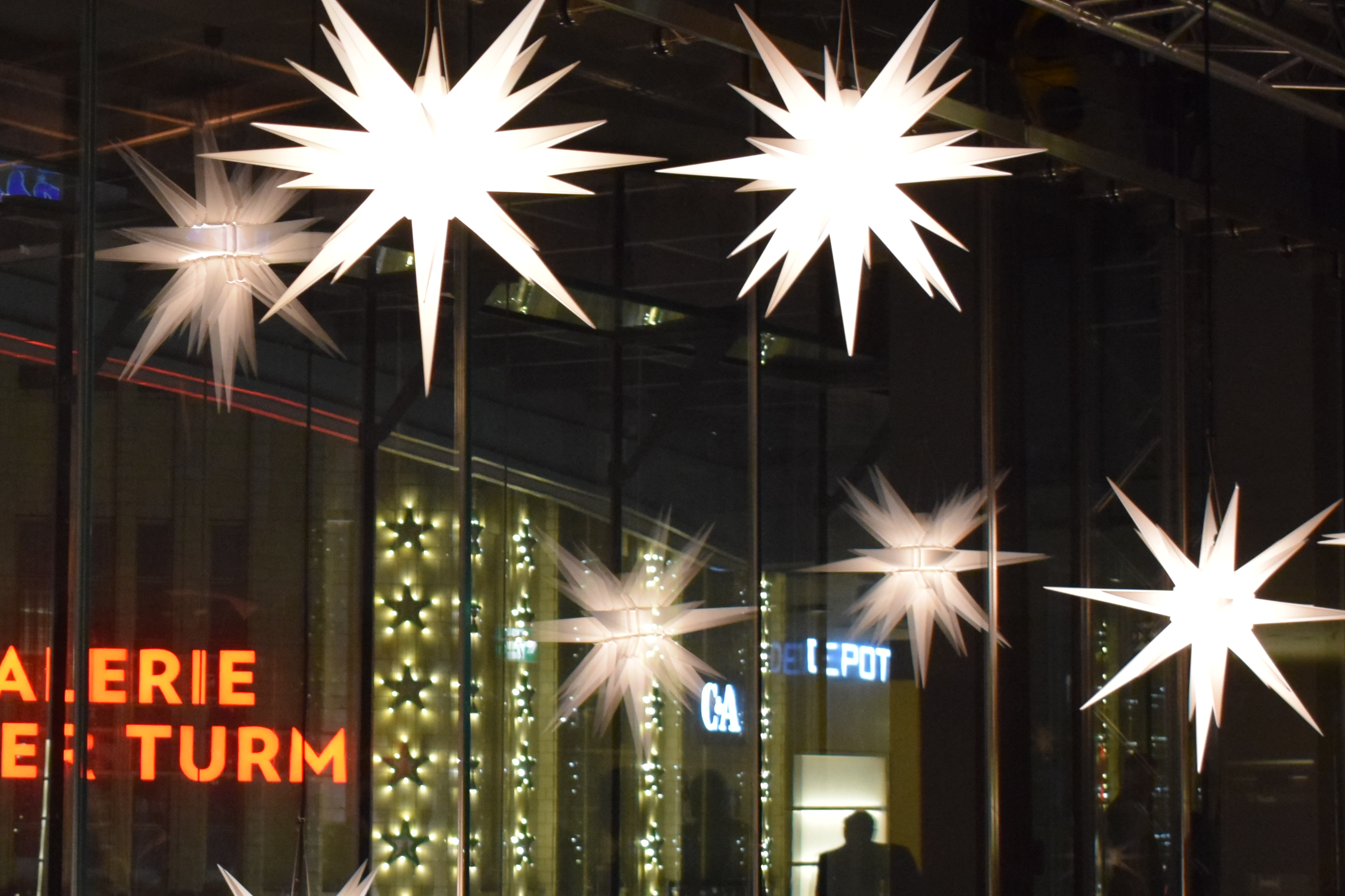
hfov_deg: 22.7
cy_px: 510
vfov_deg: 15.5
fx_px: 3288
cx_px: 194
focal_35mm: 88
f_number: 4.2
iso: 2200
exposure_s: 1/60
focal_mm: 29
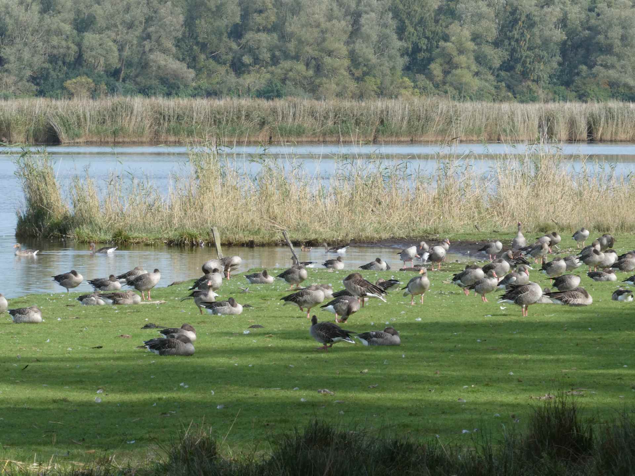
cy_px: 238
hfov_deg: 6.2
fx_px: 5907
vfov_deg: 4.6
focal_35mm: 322
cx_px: 318
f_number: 8
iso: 80
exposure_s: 1/100
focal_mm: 57.7
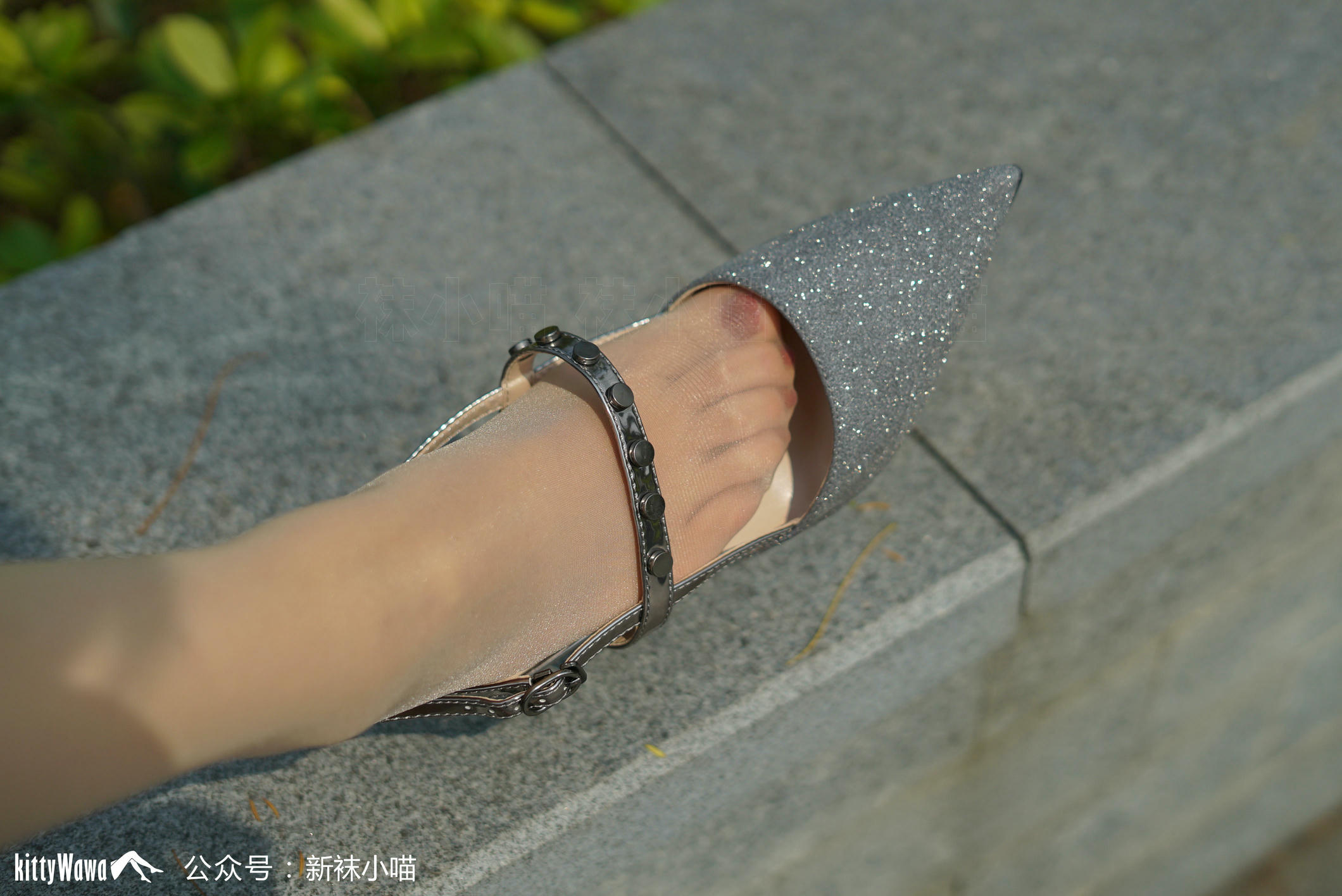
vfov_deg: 27.0
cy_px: 448
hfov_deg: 39.6
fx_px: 1865
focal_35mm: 50
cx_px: 671
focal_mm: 50
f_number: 2.8
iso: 100
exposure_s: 1/4000
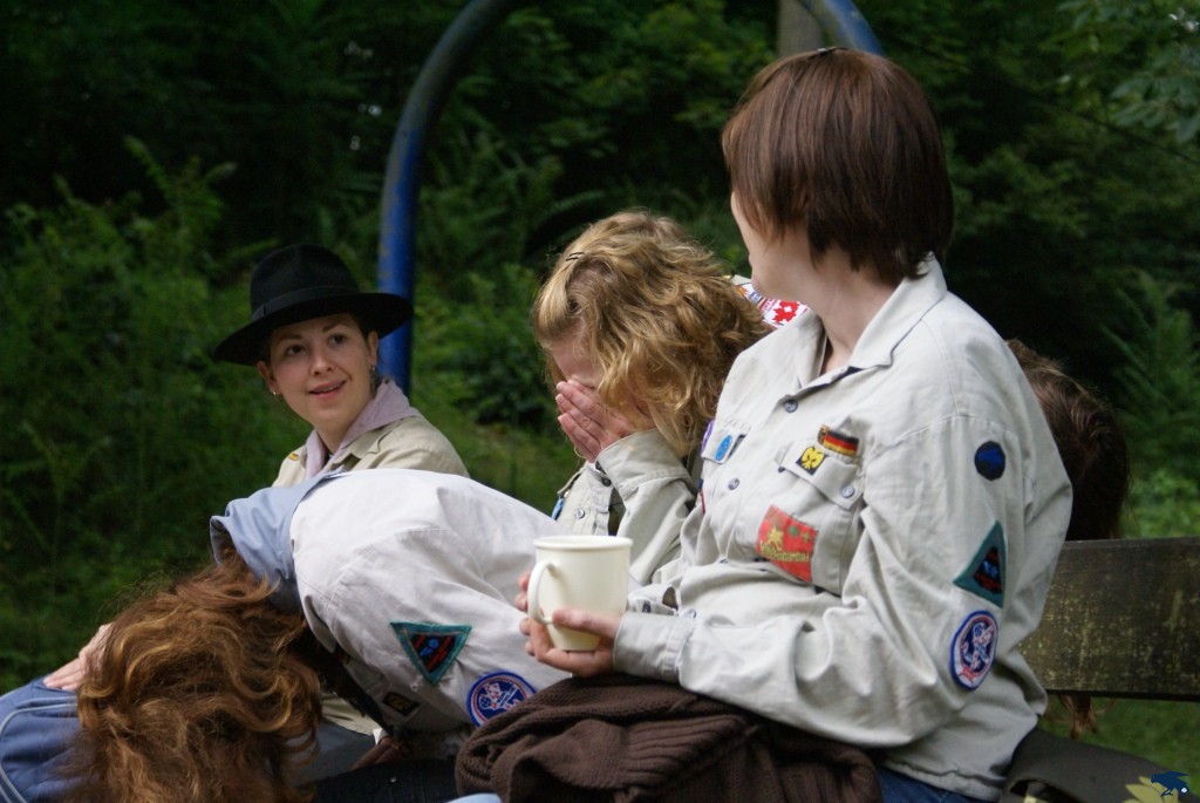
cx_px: 600
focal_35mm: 105
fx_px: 3503
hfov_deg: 19.4
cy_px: 402
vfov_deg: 13.1
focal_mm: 70
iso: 500
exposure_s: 1/250
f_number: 5.6
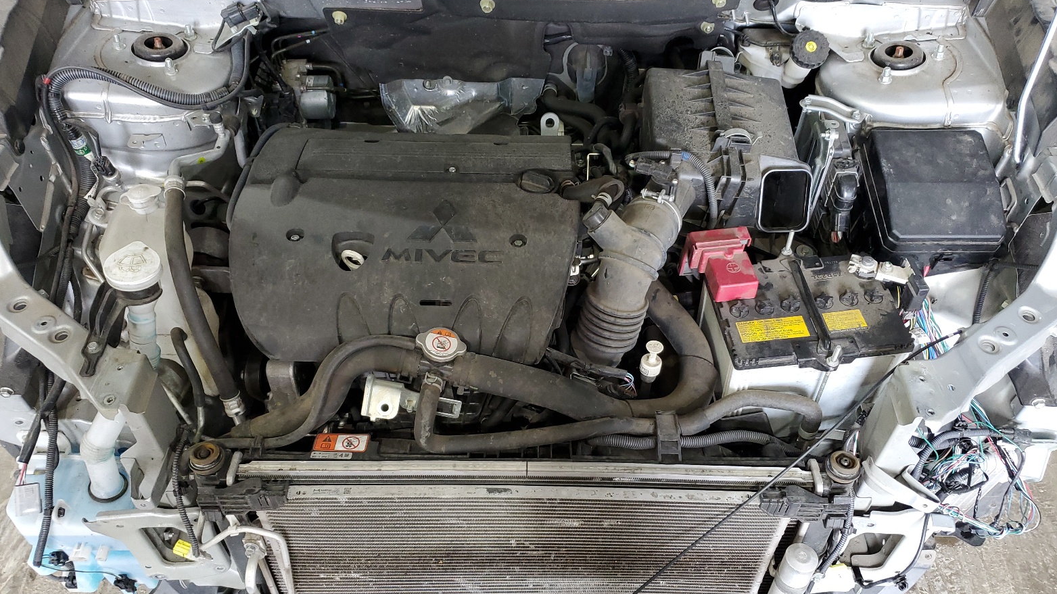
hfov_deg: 66.1
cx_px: 530
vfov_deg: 40.0
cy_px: 352
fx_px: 813
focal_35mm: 29
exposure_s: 1/60.2
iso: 117
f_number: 1.5
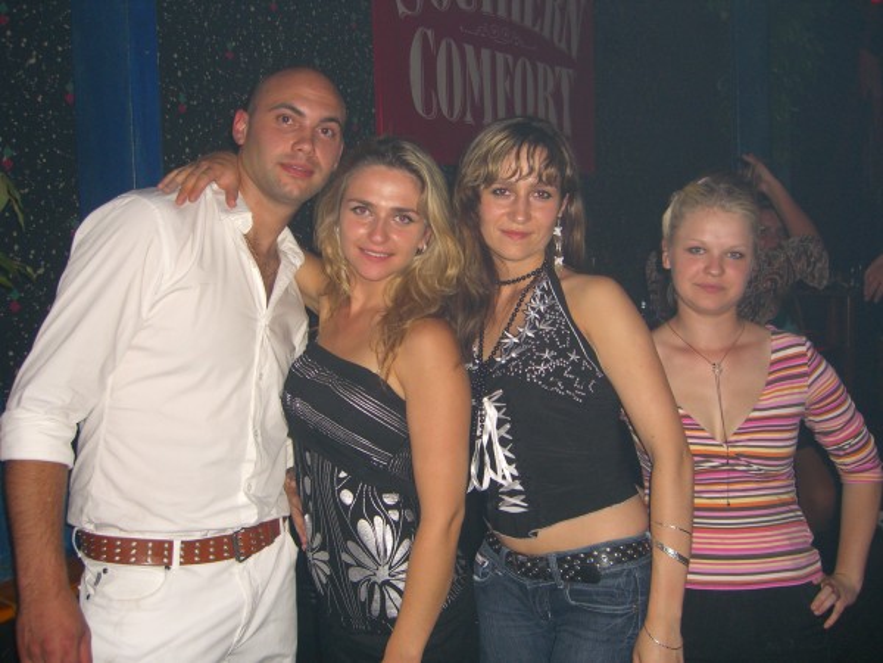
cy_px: 332
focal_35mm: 38
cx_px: 442
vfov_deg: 37.7
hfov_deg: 49.0
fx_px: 969
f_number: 2.8
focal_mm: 7.9
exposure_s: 1/60
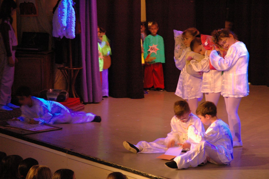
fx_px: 672
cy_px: 90
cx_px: 134
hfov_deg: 22.6
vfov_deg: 15.2
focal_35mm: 90
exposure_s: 1/2.5
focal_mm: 60
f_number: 4.5
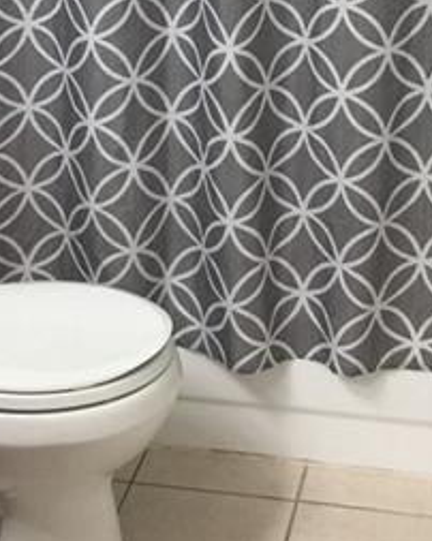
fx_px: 1376
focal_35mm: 86
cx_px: 240
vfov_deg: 21.1
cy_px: -62
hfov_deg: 17.8
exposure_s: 1/15
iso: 32
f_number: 2.2
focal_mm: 4.15
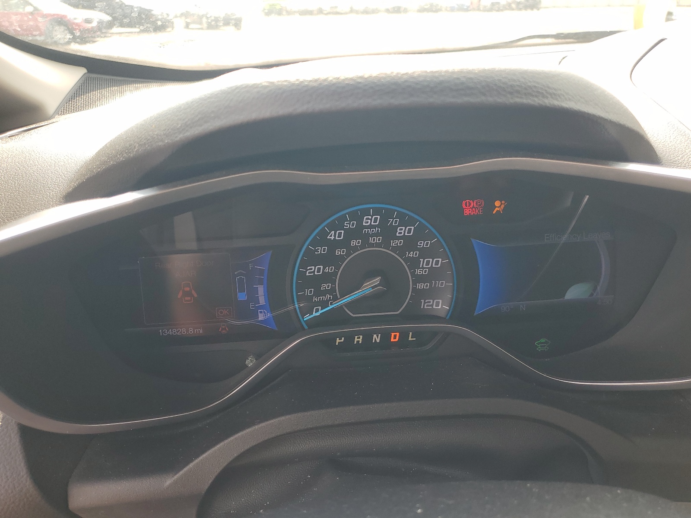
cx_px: 346
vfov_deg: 53.1
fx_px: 519
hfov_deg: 67.3
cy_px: 259
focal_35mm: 26
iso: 50
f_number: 1.5
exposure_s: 1/400
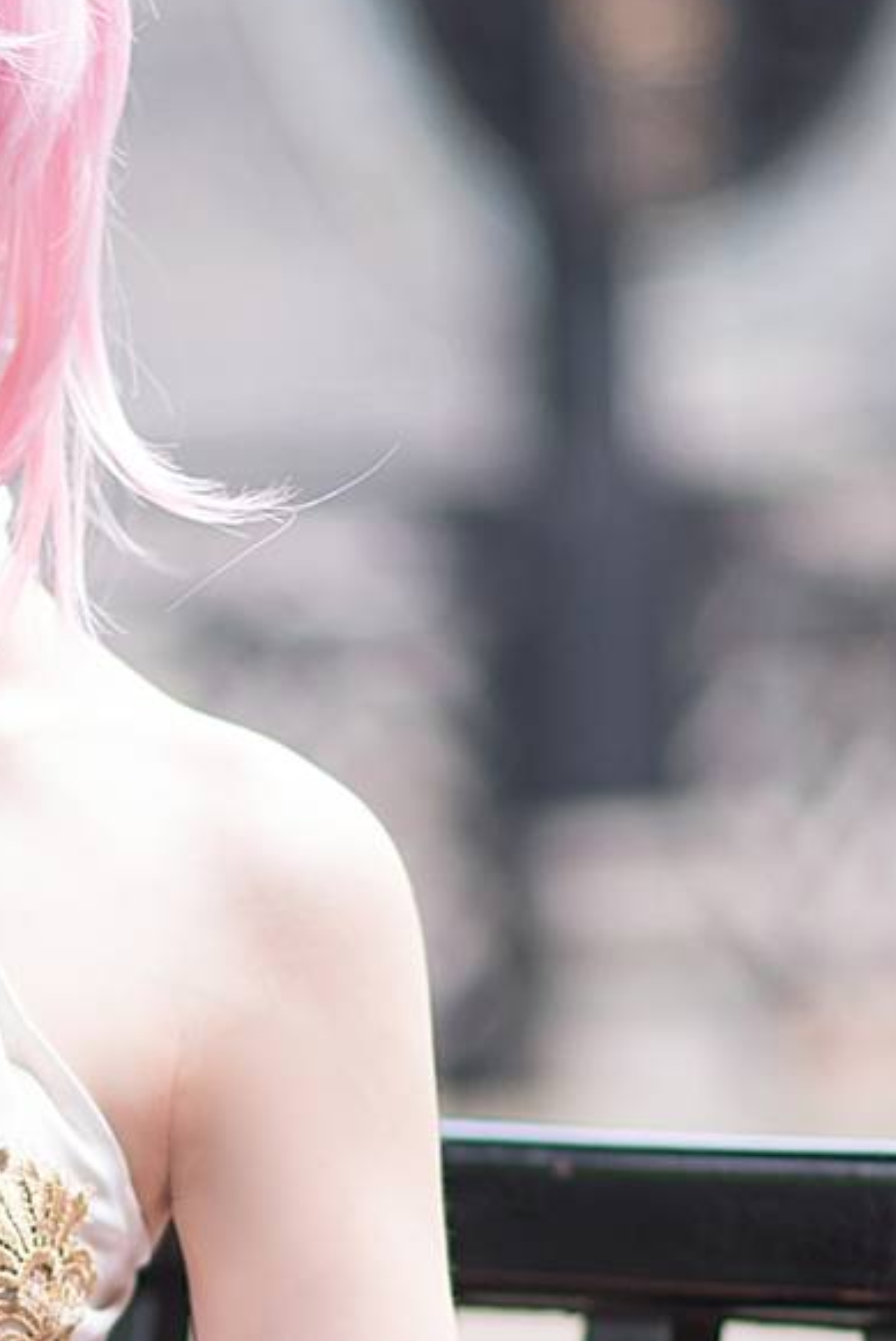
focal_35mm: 328
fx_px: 12223
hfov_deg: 4.2
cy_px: 1232
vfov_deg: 6.3
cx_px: -240
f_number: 1.8
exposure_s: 1/320
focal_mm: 85
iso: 100
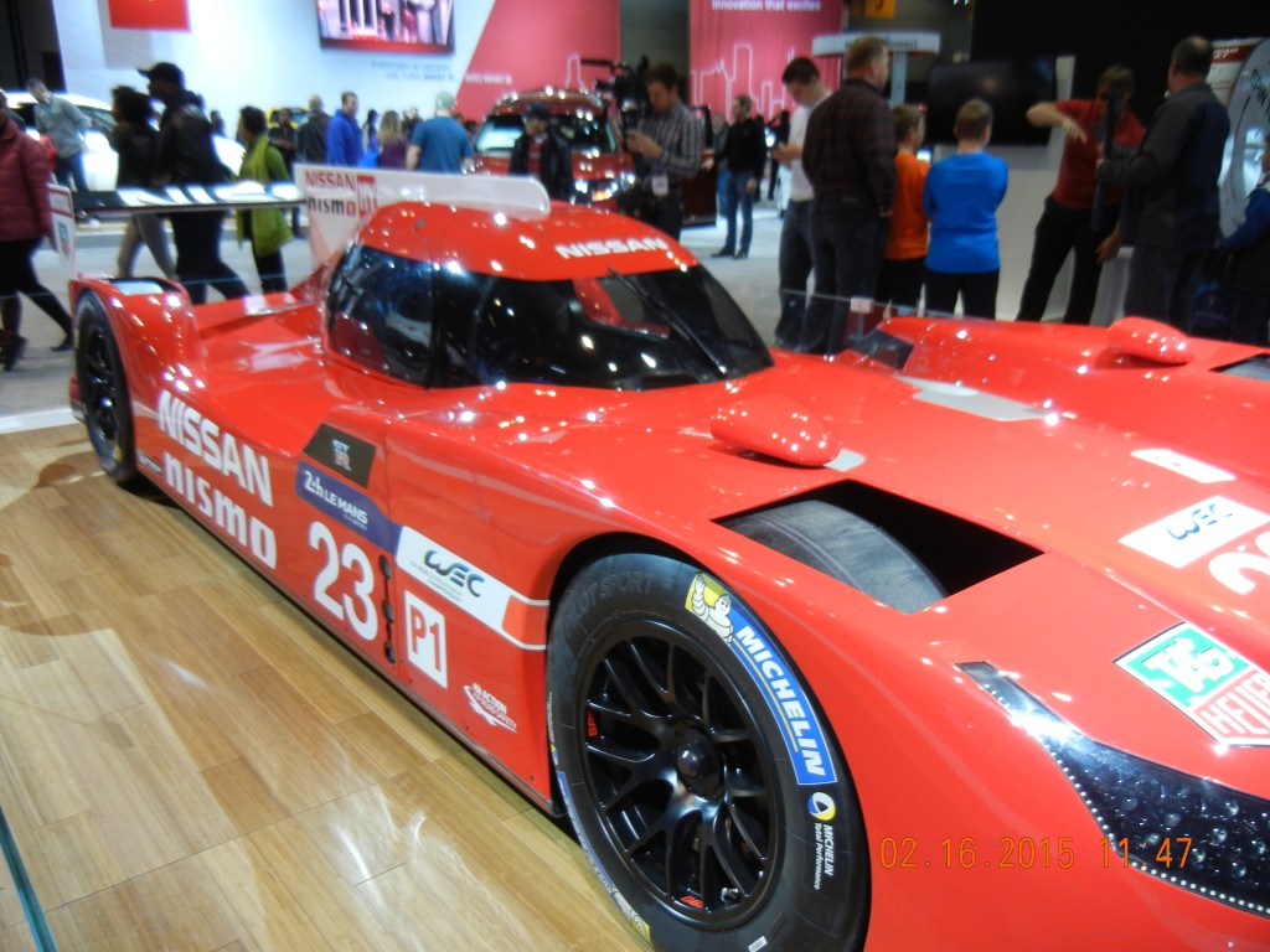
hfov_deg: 60.0
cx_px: 635
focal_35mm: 30
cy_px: 476
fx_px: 1101
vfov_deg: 46.8
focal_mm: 5.4
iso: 205
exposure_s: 1/60
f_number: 3.5
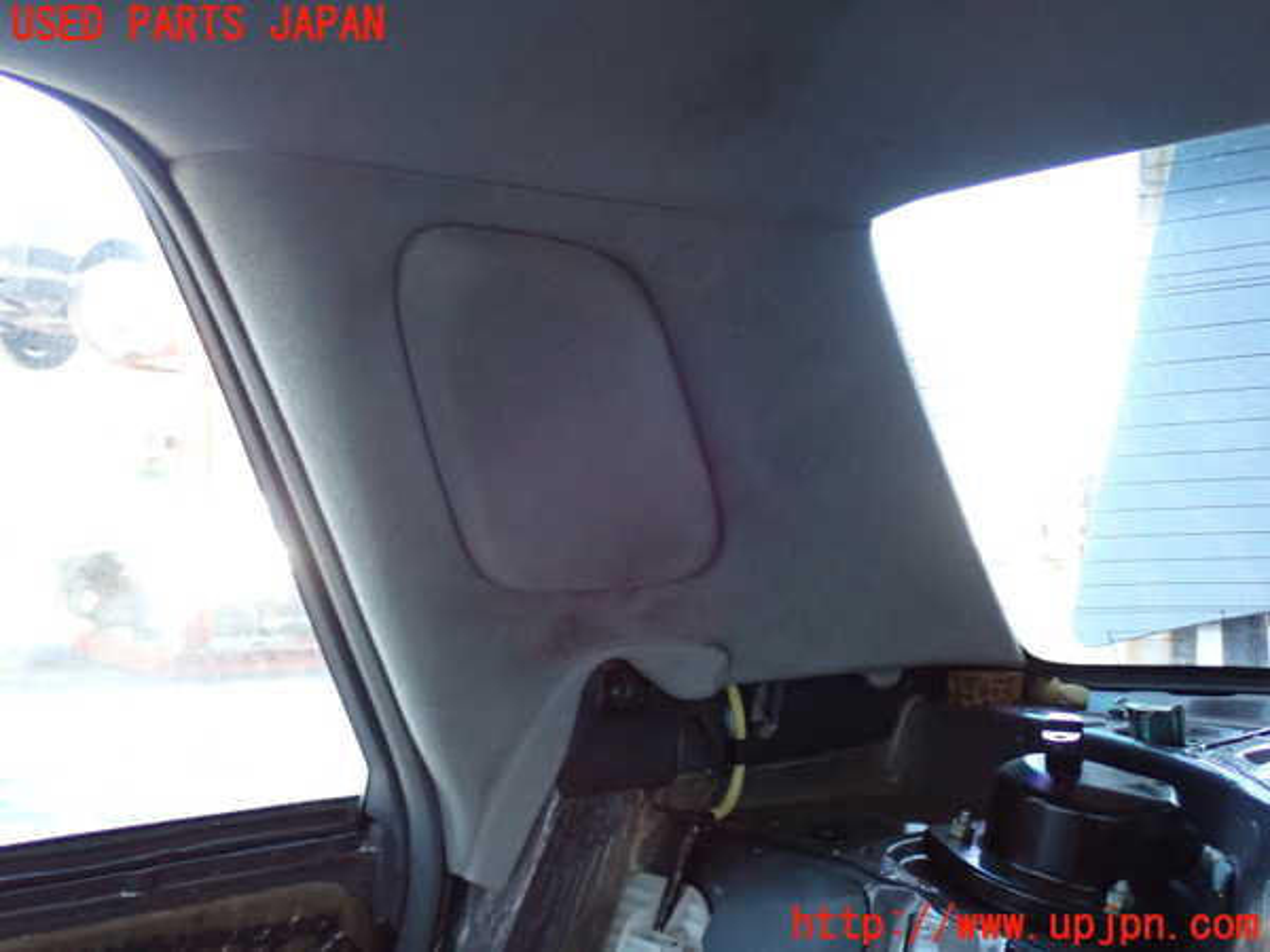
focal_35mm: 41
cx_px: 635
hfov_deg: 45.8
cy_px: 476
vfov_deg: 35.1
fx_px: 1504
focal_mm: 7.31
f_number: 2.8
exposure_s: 1/25
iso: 800
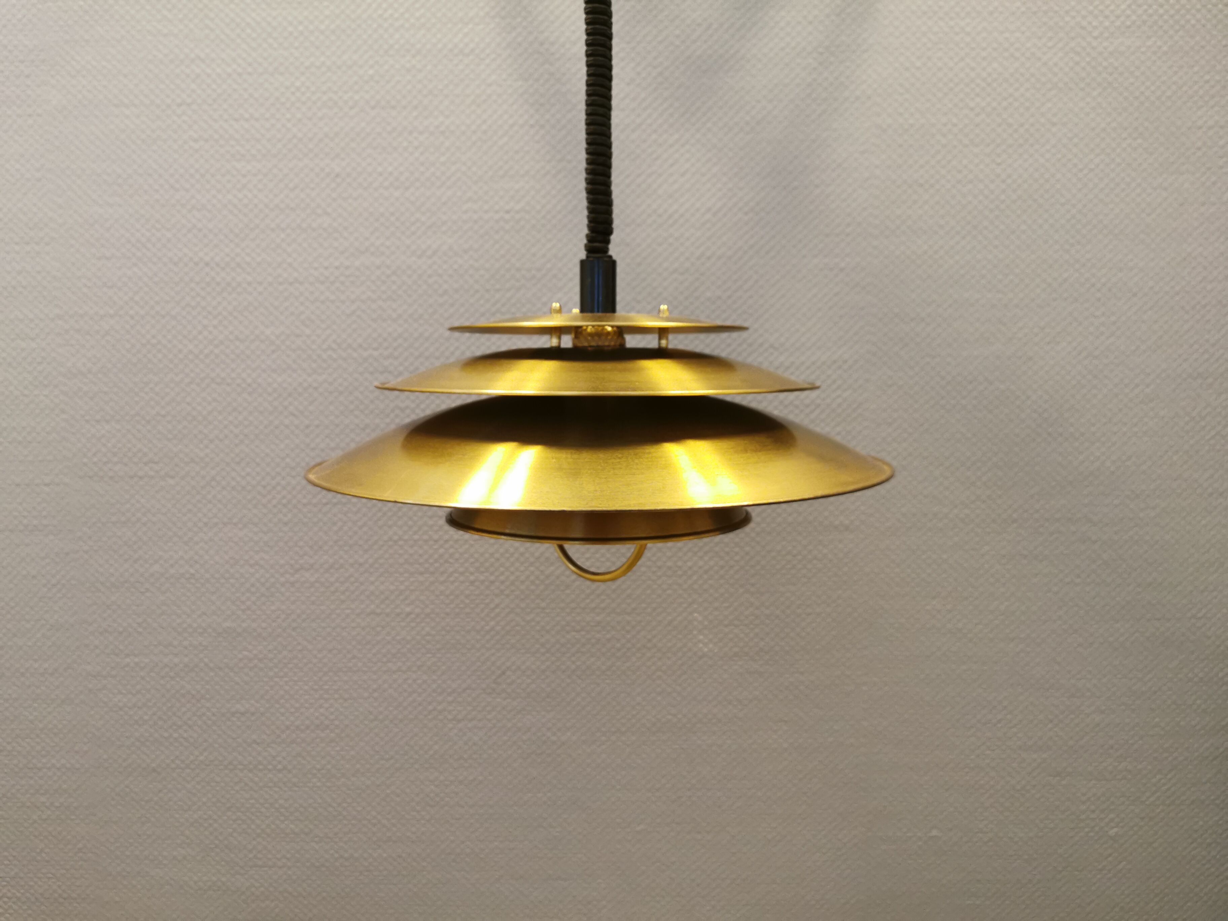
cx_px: 614
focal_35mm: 27
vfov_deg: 51.4
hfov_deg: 65.3
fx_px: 958
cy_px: 460
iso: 250
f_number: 1.6
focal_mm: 5.56
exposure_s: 1/50
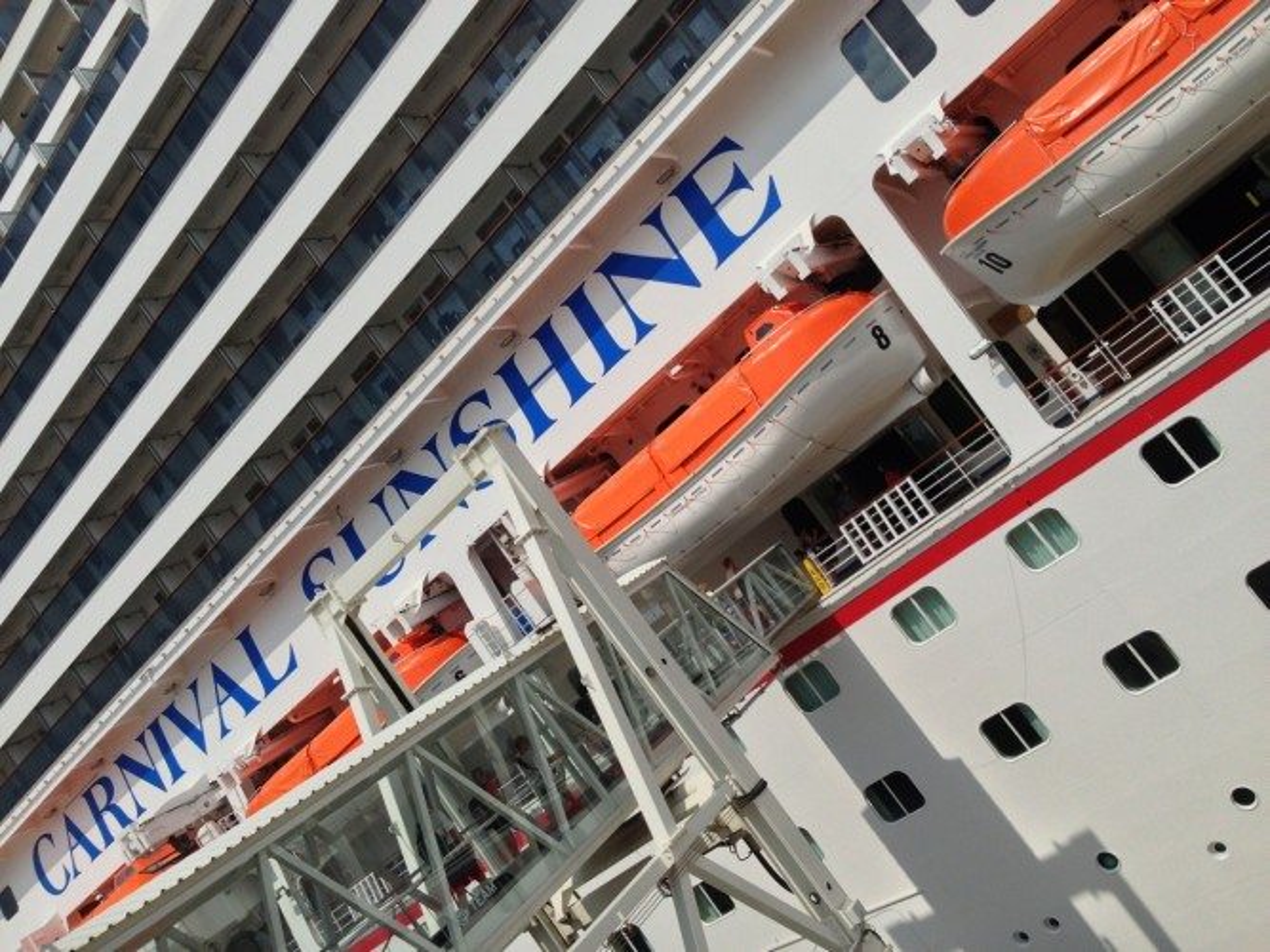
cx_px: 635
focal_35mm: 33
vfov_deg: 42.9
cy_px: 476
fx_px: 1210
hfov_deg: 55.4
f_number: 2.4
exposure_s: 1/4184
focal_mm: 4.13
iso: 50
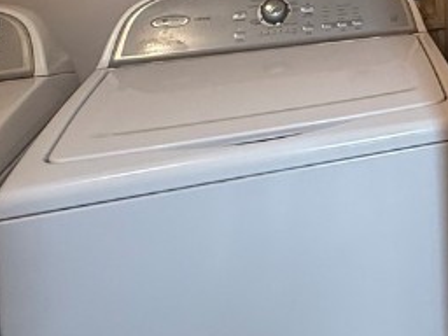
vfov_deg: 23.0
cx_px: 611
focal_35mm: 56
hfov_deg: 27.5
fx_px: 725
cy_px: -108
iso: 200
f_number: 2.2
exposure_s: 1/60
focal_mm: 2.22
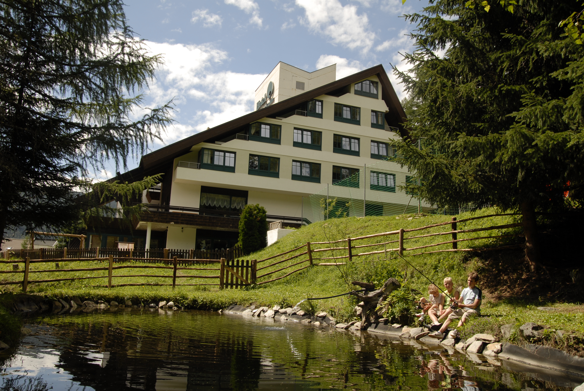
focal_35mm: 30
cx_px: 292
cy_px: 196
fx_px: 487
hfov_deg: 61.9
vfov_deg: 43.7
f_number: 7.1
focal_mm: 20
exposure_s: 1/180
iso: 100
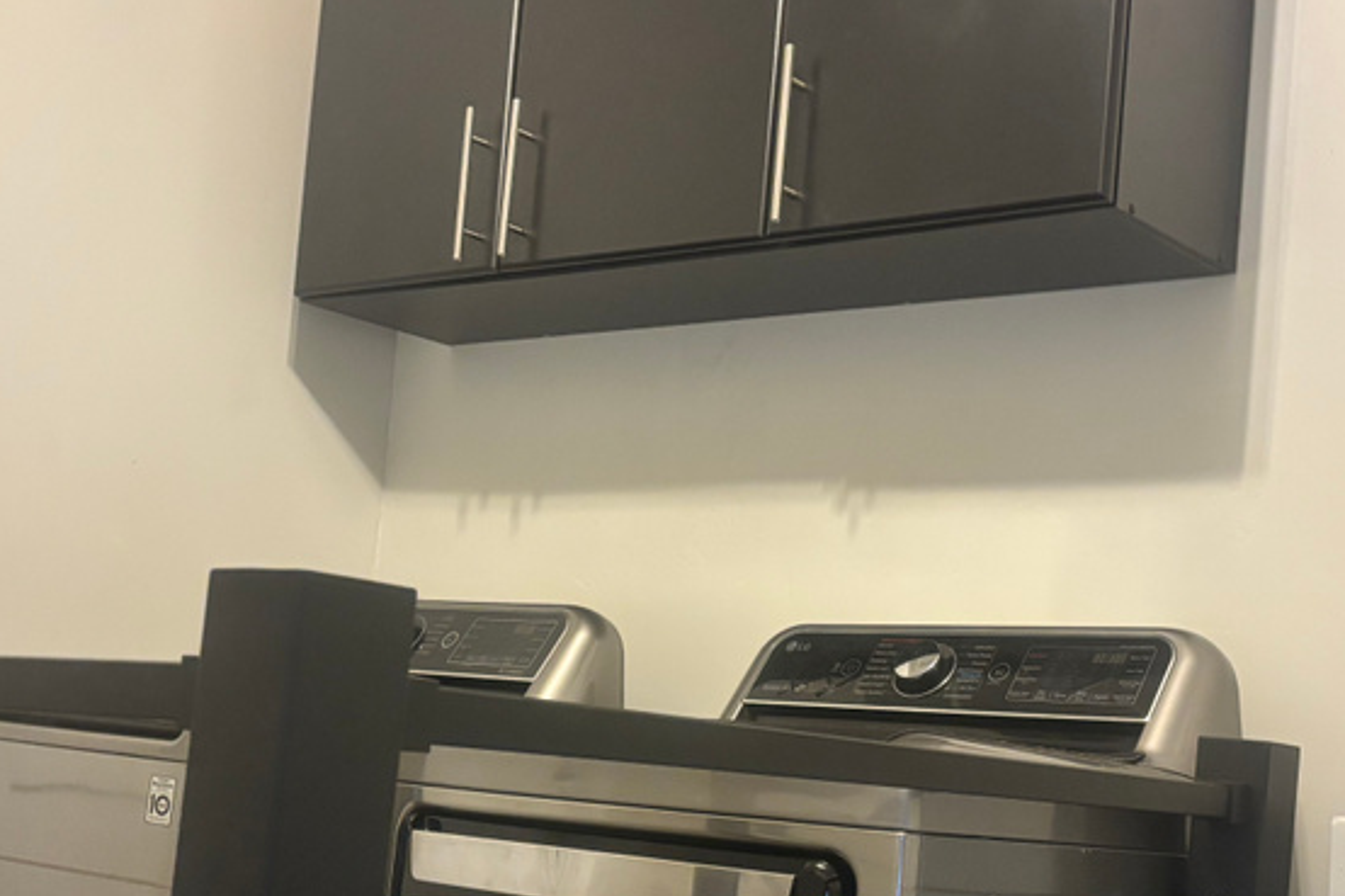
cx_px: 731
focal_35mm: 50
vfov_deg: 26.8
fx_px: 1867
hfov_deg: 39.6
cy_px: 592
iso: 320
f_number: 1.6
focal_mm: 5.96
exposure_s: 1/60
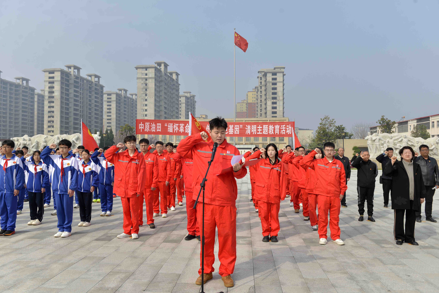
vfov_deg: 45.0
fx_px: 354
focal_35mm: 29
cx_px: 220
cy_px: 146
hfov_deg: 63.6
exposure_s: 1/1000
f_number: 6.3
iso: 200
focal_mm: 29
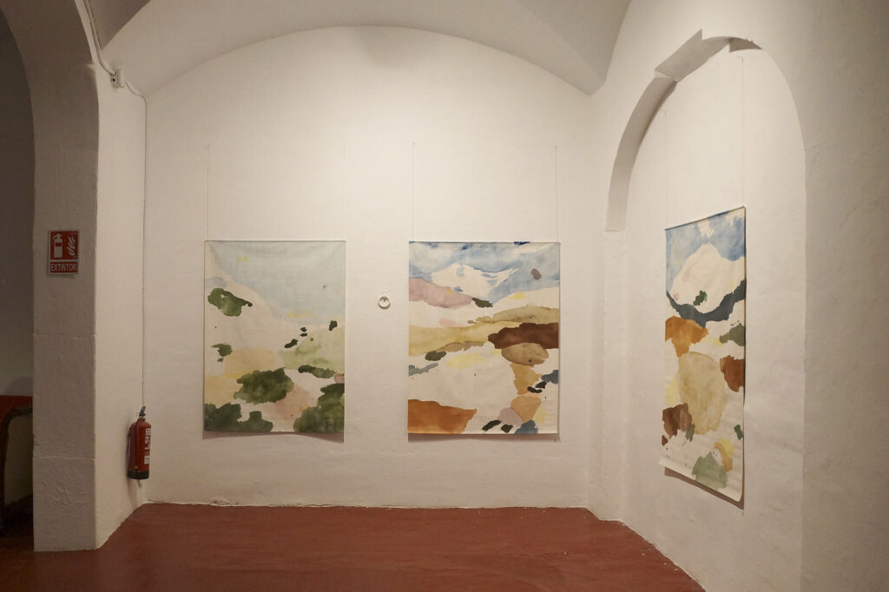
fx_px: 592
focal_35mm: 24
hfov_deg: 73.8
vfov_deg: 53.1
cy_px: 296
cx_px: 444
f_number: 4
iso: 800
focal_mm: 16
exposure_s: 1/60
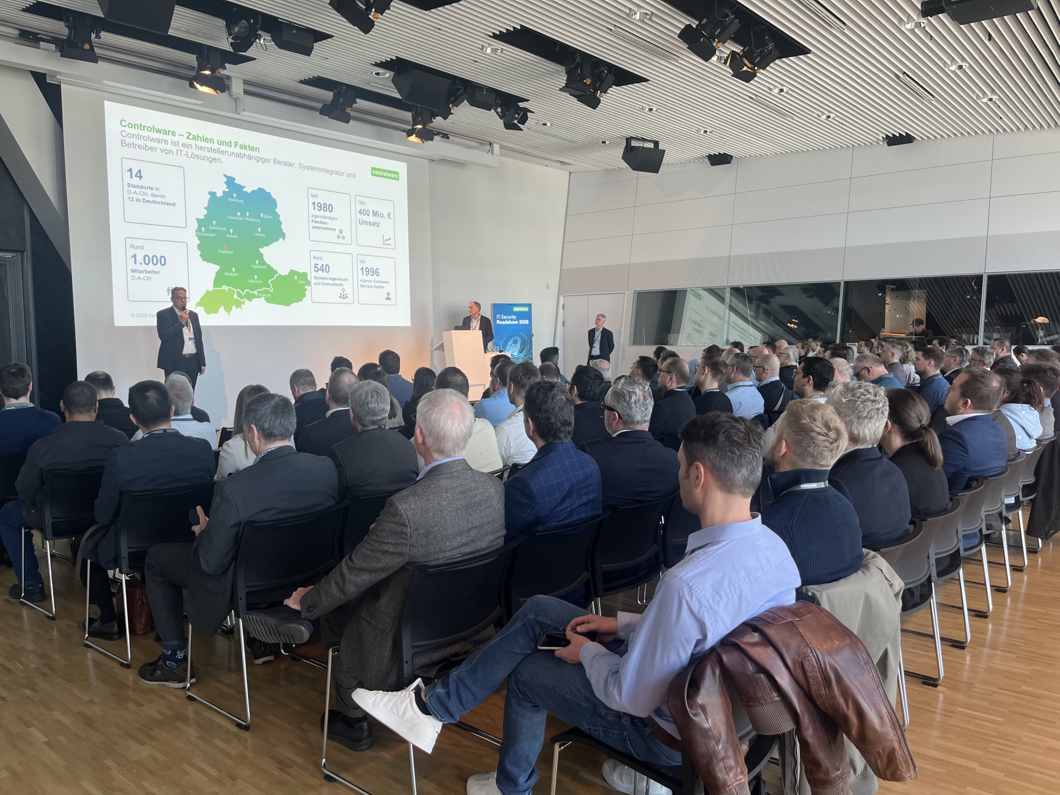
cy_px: 398
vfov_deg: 53.1
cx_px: 530
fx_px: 796
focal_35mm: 26
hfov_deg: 67.3
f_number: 1.6
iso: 80
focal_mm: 5.1
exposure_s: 1/100
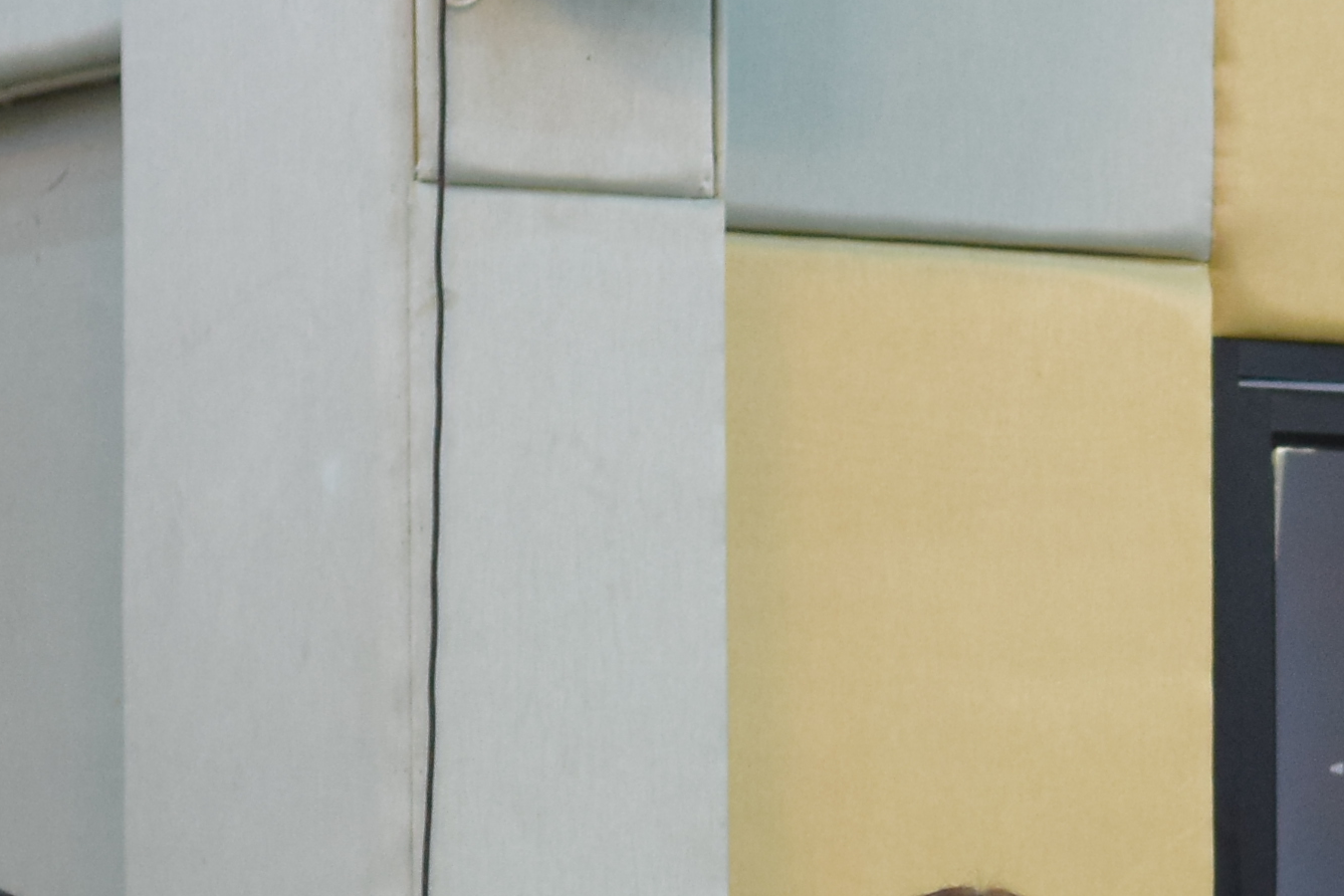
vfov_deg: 5.4
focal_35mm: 252
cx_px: 1873
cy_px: 1202
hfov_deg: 8.0
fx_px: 9407
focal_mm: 50
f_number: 4
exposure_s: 1/40
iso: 1250
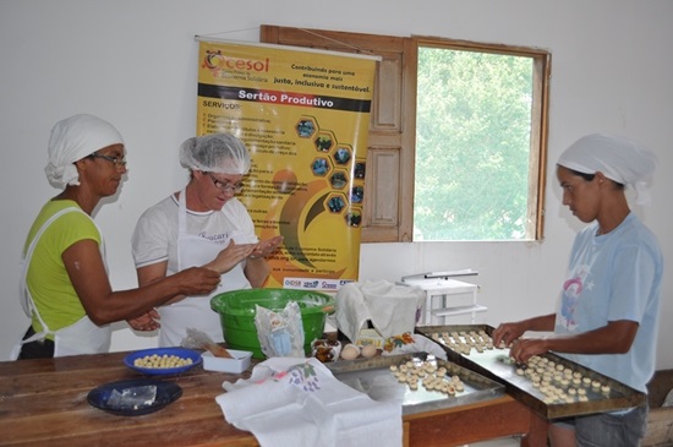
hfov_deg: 57.3
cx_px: 336
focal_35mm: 33
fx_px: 616
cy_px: 224
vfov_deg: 39.9
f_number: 4
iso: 400
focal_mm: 22
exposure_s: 1/160
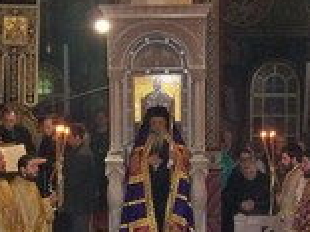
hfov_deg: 21.8
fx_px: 806
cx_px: 165
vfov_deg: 16.3
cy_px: 190
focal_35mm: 90
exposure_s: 1/30
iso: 200
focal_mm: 6.2
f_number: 3.5
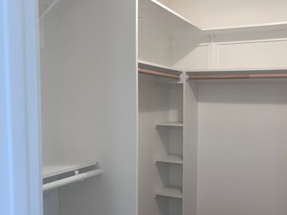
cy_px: 125
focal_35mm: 38
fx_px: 315
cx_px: 196
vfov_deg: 37.6
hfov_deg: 48.0
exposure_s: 1/120
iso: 100
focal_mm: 5.7
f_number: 1.5
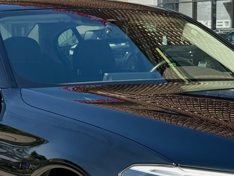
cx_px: 144
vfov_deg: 9.9
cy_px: 149
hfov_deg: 13.2
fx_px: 1007
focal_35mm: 149
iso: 64
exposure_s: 1/3425
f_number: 1.78
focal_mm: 6.76
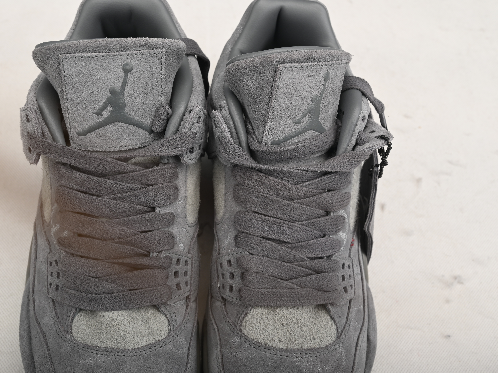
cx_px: 222
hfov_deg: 44.7
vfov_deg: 34.3
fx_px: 604
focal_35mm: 42
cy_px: 184
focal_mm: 38
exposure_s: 1/200
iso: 100
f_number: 11
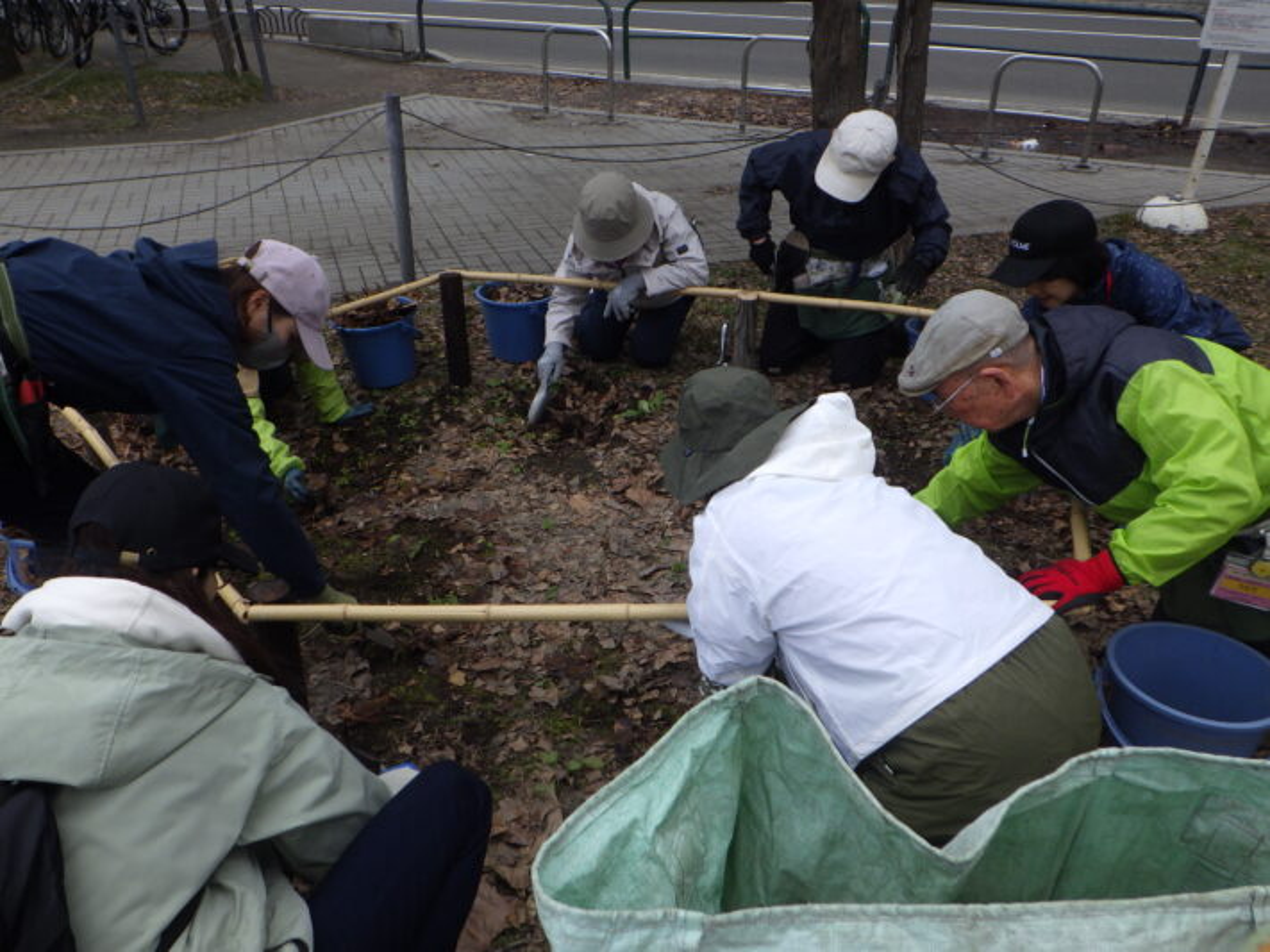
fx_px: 1027
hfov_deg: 63.5
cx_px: 635
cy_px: 476
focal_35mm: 28
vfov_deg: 49.7
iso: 125
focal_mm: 5
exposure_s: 1/400
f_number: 4.2
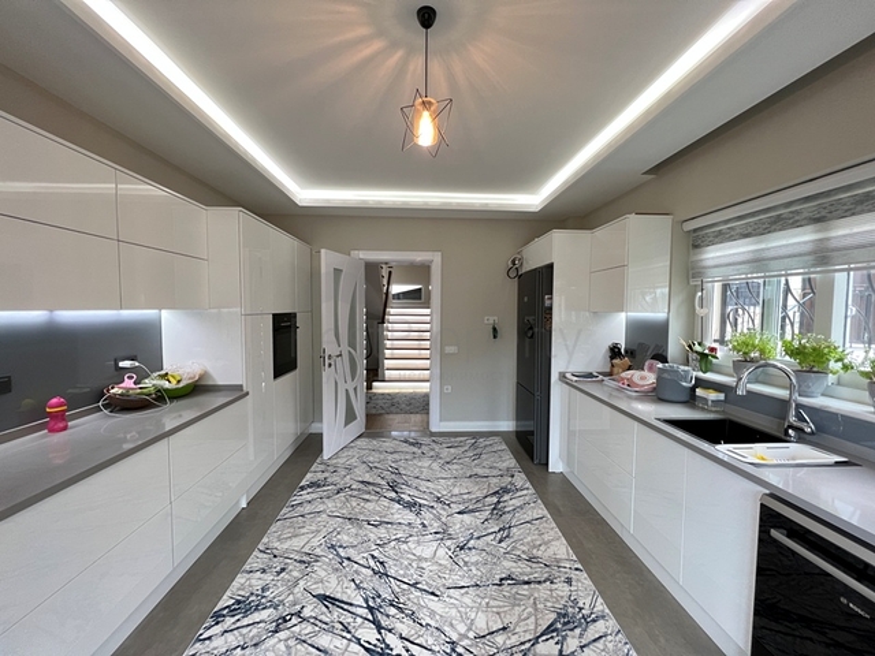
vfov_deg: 89.9
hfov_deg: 106.2
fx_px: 329
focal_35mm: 13
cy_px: 328
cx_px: 438
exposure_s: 1/100
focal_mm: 1.57
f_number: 1.8
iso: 200
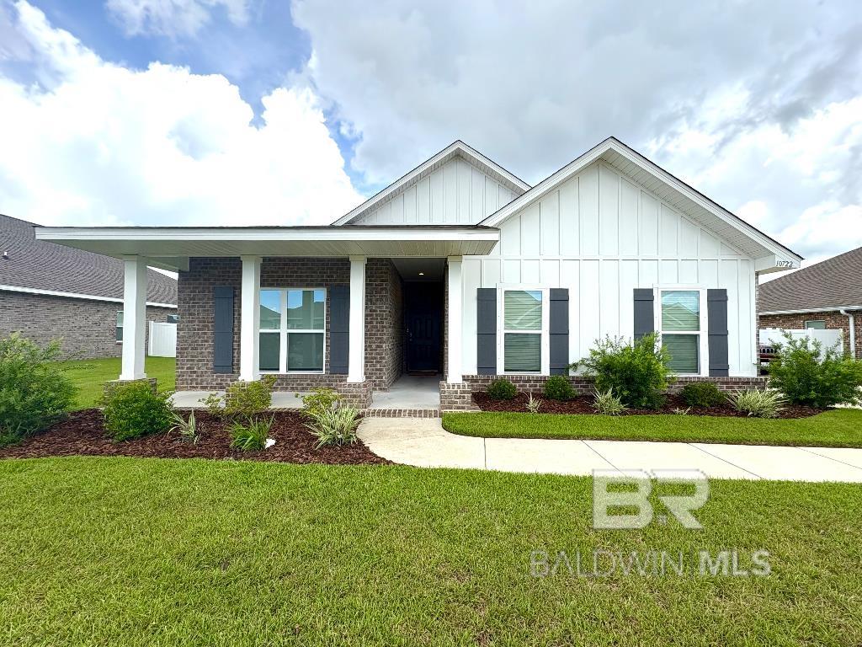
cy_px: 324
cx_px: 431
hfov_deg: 102.1
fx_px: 349
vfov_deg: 85.7
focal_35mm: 14
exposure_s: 1/1323
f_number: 2.2
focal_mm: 2.22
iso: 64
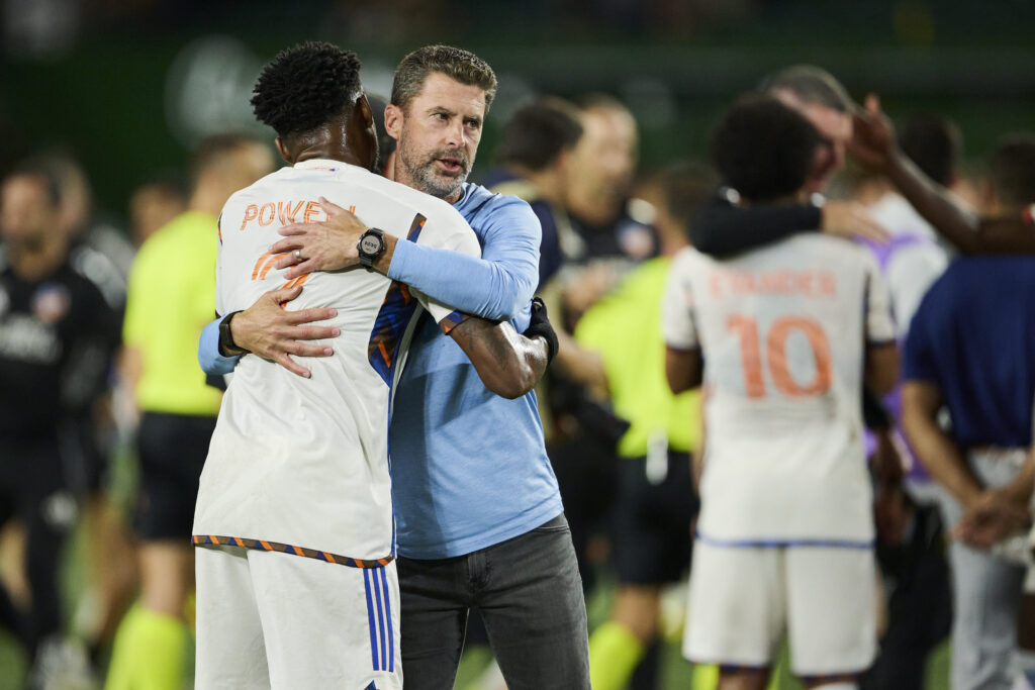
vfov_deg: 3.4
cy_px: 345
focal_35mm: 400
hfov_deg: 5.2
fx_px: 11501
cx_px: 518
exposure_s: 1/1919
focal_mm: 400
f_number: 2.8
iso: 3200
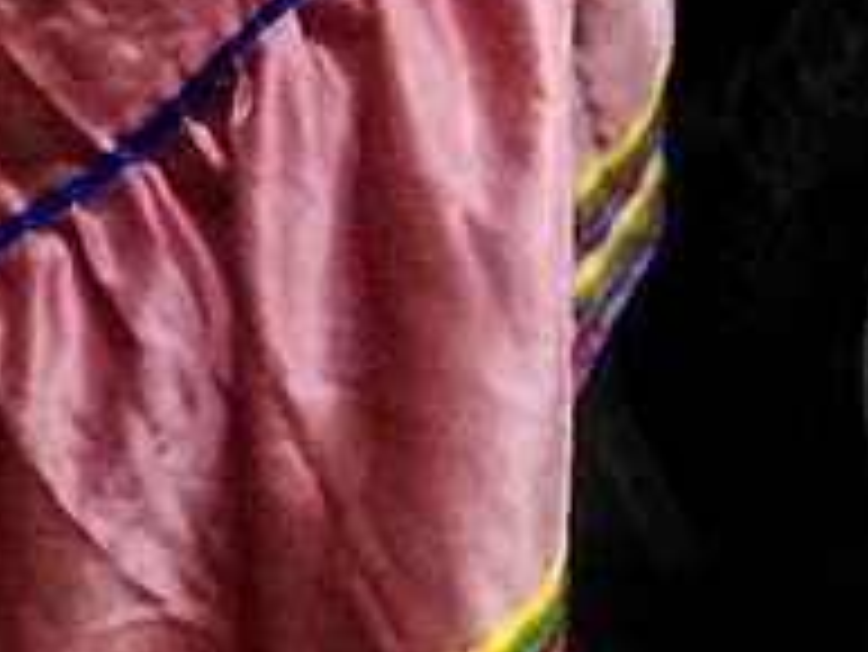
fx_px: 4516
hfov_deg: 8.8
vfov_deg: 7.6
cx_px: -1799
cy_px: -989
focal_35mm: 180
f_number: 2.2
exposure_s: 1/15
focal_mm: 4.15
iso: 320
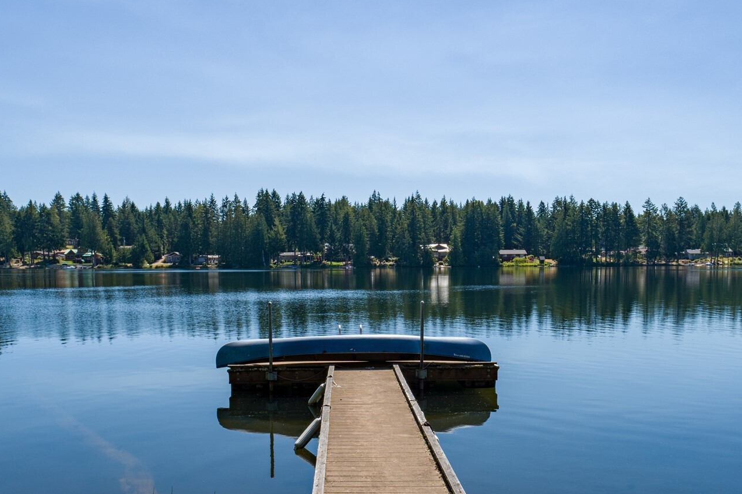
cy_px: 313
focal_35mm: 32
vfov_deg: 40.8
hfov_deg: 58.7
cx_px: 380
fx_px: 659
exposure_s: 1/1250
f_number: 6.3
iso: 100
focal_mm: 8.8
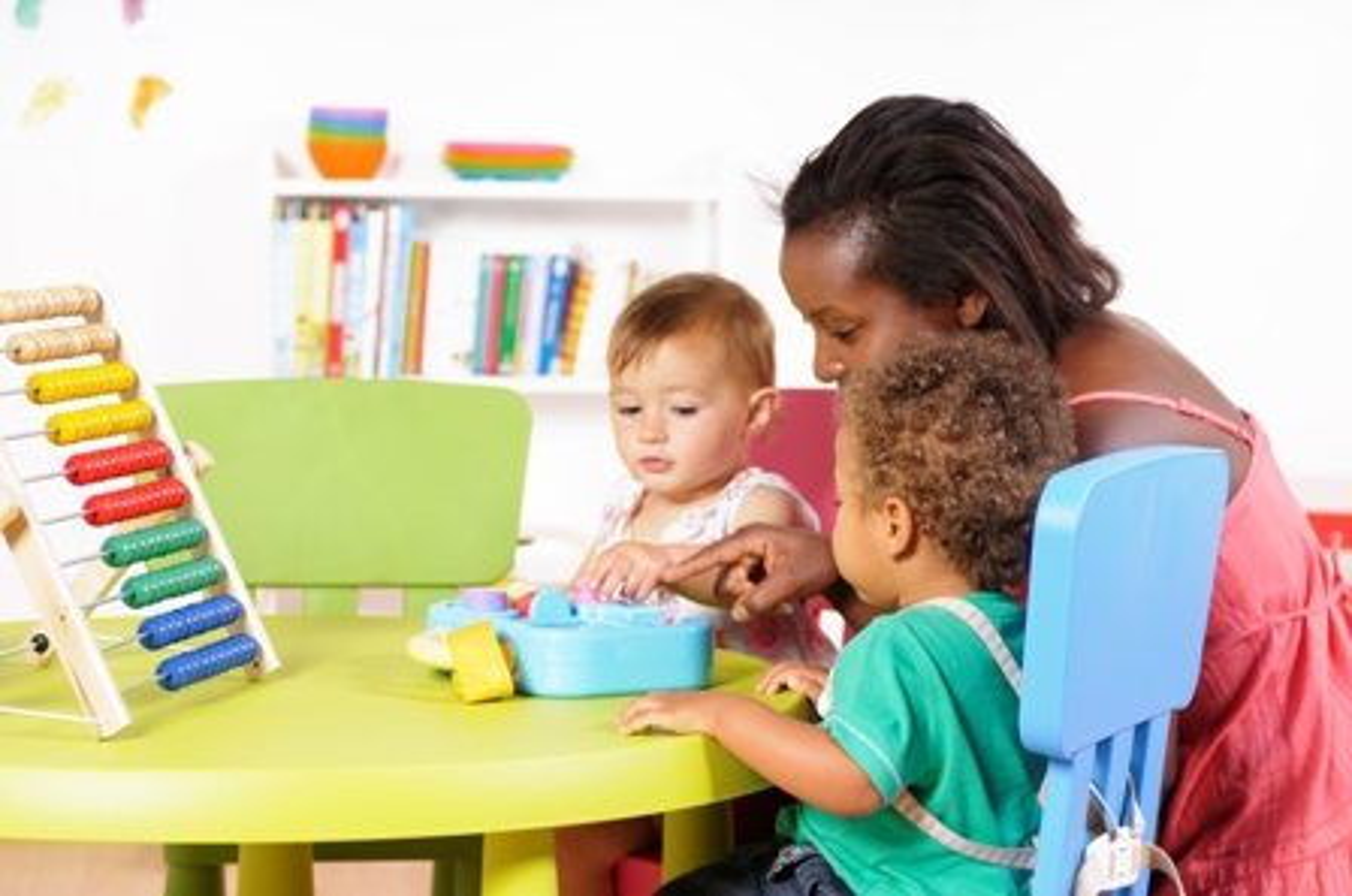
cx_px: 676
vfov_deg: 13.0
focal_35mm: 105
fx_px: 3936
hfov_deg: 19.5
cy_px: 448
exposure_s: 1/250
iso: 200
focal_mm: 70
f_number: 3.5
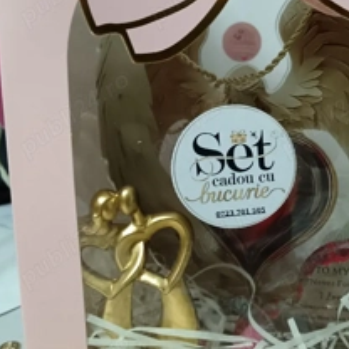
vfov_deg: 36.6
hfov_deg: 36.3
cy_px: 134
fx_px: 525
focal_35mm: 46
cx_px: 238
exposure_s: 1/25.1
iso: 2068
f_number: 1.9
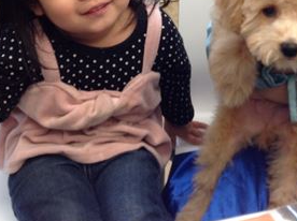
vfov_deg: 18.7
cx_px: 188
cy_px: -12
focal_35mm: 76
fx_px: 651
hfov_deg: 25.6
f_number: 2.4
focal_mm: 4.28
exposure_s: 1/30
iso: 50
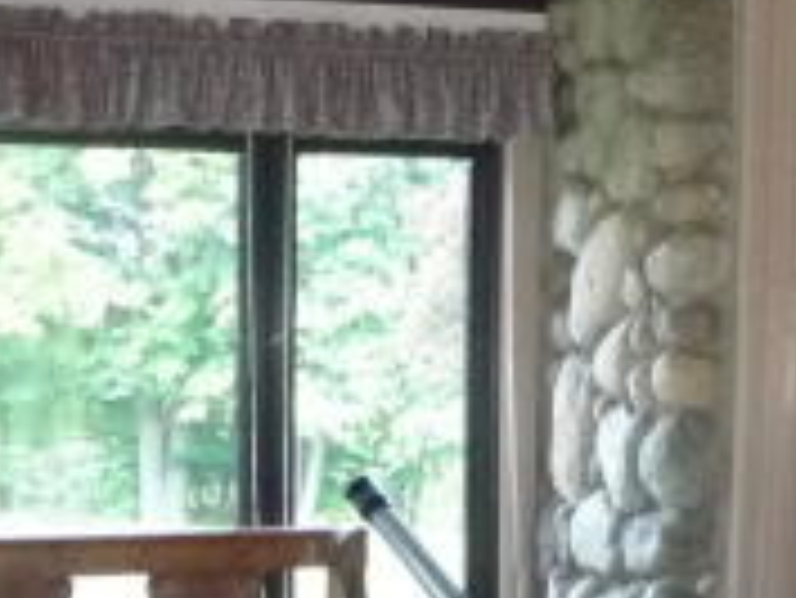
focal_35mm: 101
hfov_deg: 19.4
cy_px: 580
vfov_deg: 14.5
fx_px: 2324
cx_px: 517
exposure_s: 1/30
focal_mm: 4.7
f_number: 3.3
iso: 500
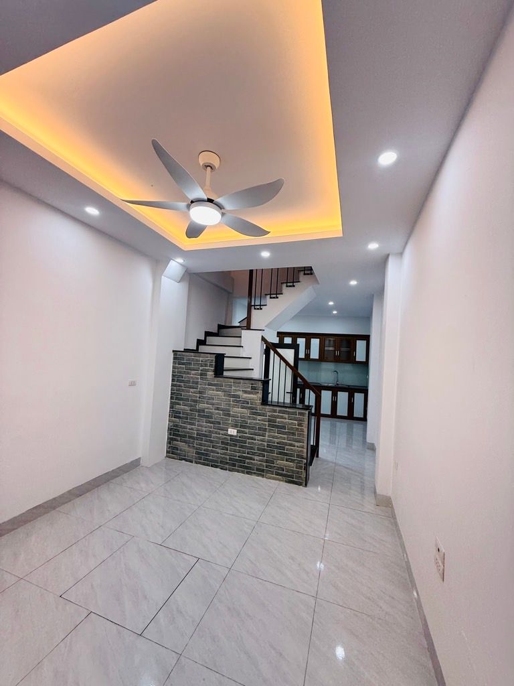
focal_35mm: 14
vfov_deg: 102.1
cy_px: 343
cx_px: 257
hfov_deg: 85.7
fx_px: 277
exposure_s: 1/100
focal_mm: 2.22
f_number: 2.2
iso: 100
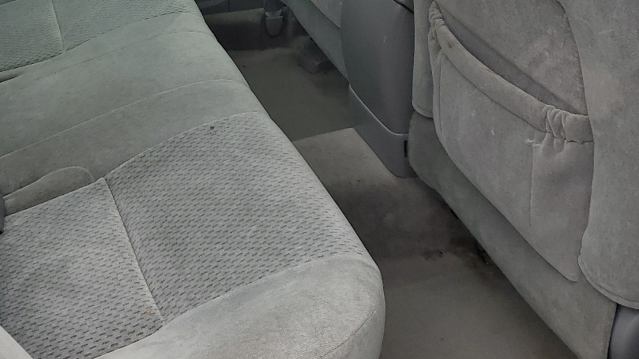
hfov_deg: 36.3
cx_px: 155
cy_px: 27
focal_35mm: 56
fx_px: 949
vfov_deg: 20.9
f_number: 1.5
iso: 50
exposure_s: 1/769
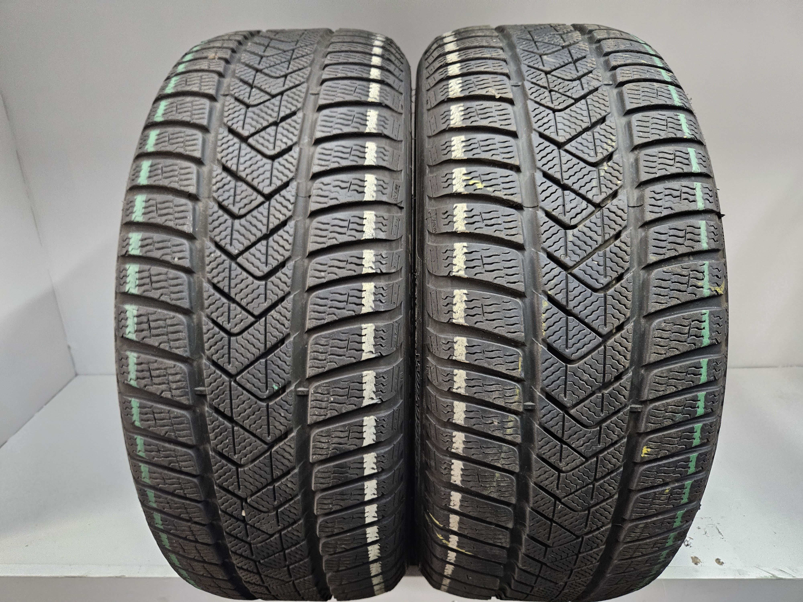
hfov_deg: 73.9
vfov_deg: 58.9
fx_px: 534
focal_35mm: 23
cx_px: 402
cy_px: 301
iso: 800
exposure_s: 1/50
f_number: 1.8
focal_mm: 5.4
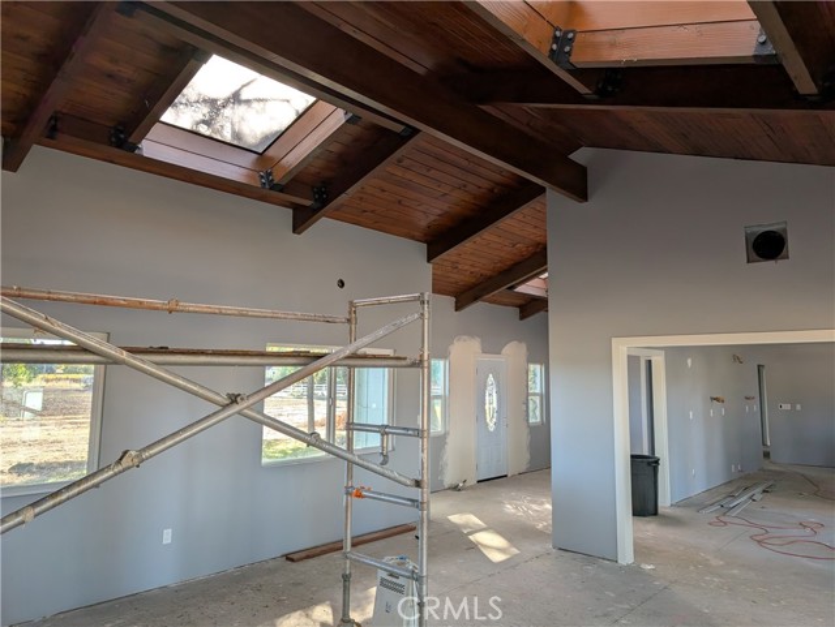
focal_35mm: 24
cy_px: 314
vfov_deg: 56.9
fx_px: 579
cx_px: 418
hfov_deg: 71.6
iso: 25
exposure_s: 1/55
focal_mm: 6.9
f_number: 1.68
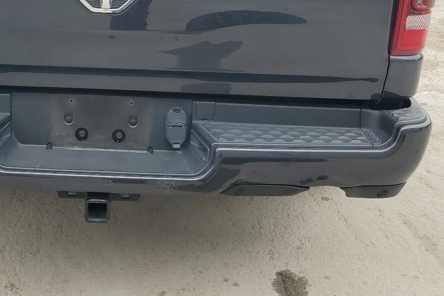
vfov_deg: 26.1
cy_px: 1
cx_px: 110
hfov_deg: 39.2
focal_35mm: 49
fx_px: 604
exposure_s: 1/909
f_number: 1.5
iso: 50
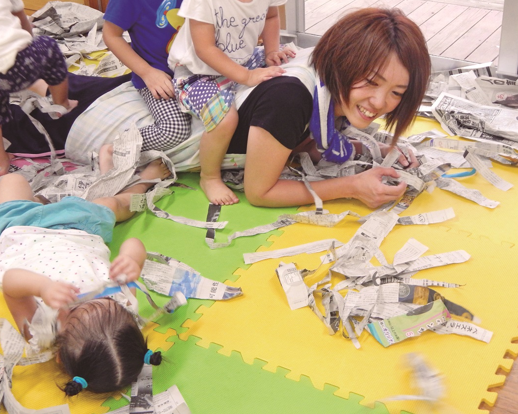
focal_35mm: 58
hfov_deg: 32.5
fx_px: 889
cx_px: 276
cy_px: 207
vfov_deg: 26.2
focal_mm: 9.7
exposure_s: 1/30
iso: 400
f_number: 3.8
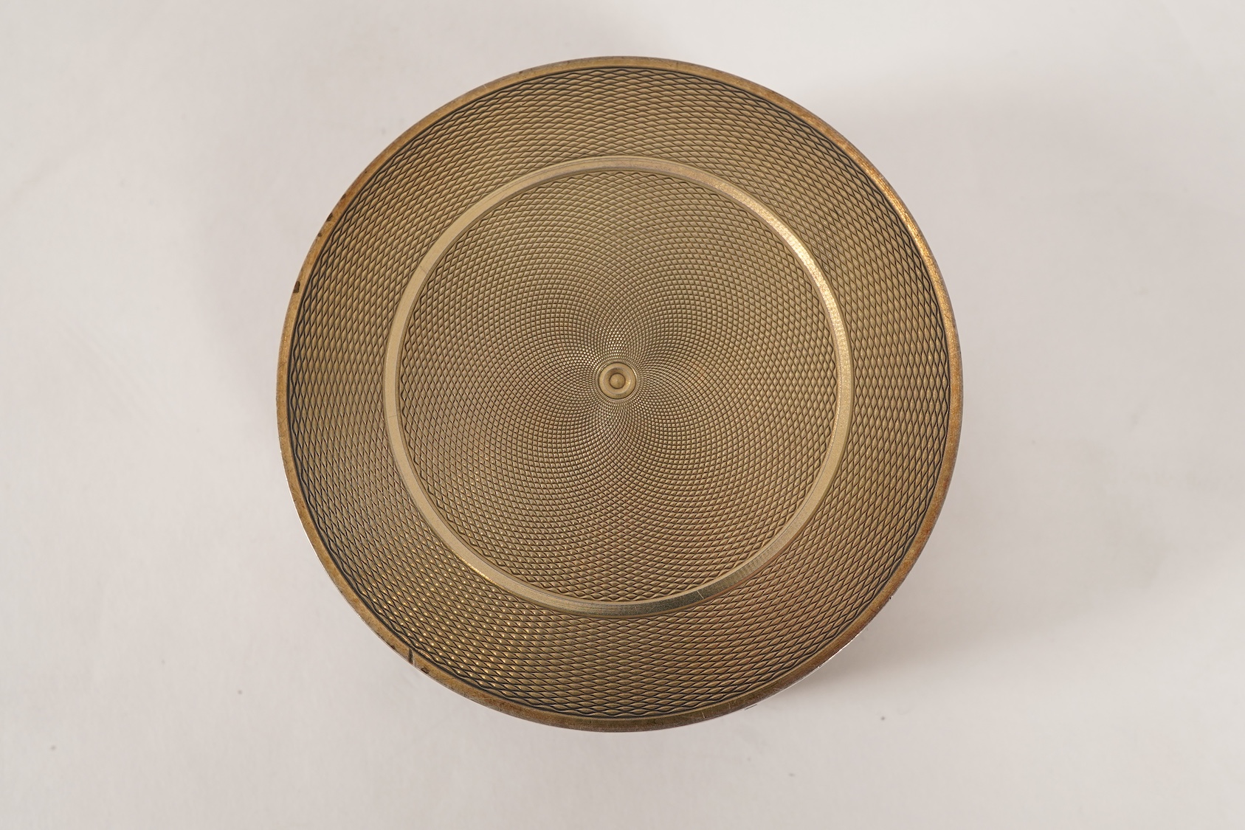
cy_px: 415
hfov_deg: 43.6
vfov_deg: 29.9
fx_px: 1556
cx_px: 622
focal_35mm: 45
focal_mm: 30
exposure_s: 1/125
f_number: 16
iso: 400
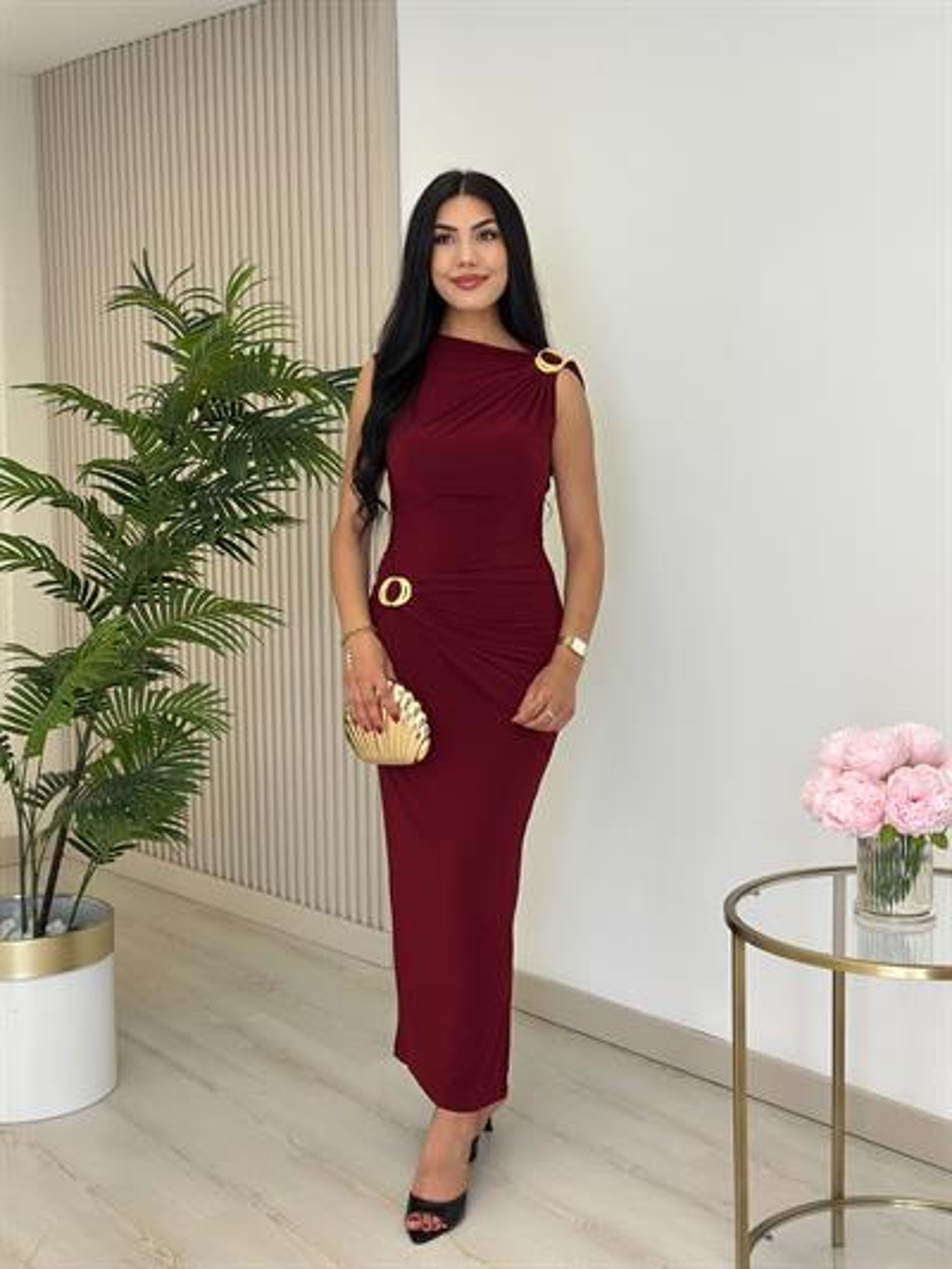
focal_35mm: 48
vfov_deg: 39.6
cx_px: 476
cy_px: 634
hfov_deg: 30.3
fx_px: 1759
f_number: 1.78
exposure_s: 1/267
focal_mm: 6.86
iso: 80
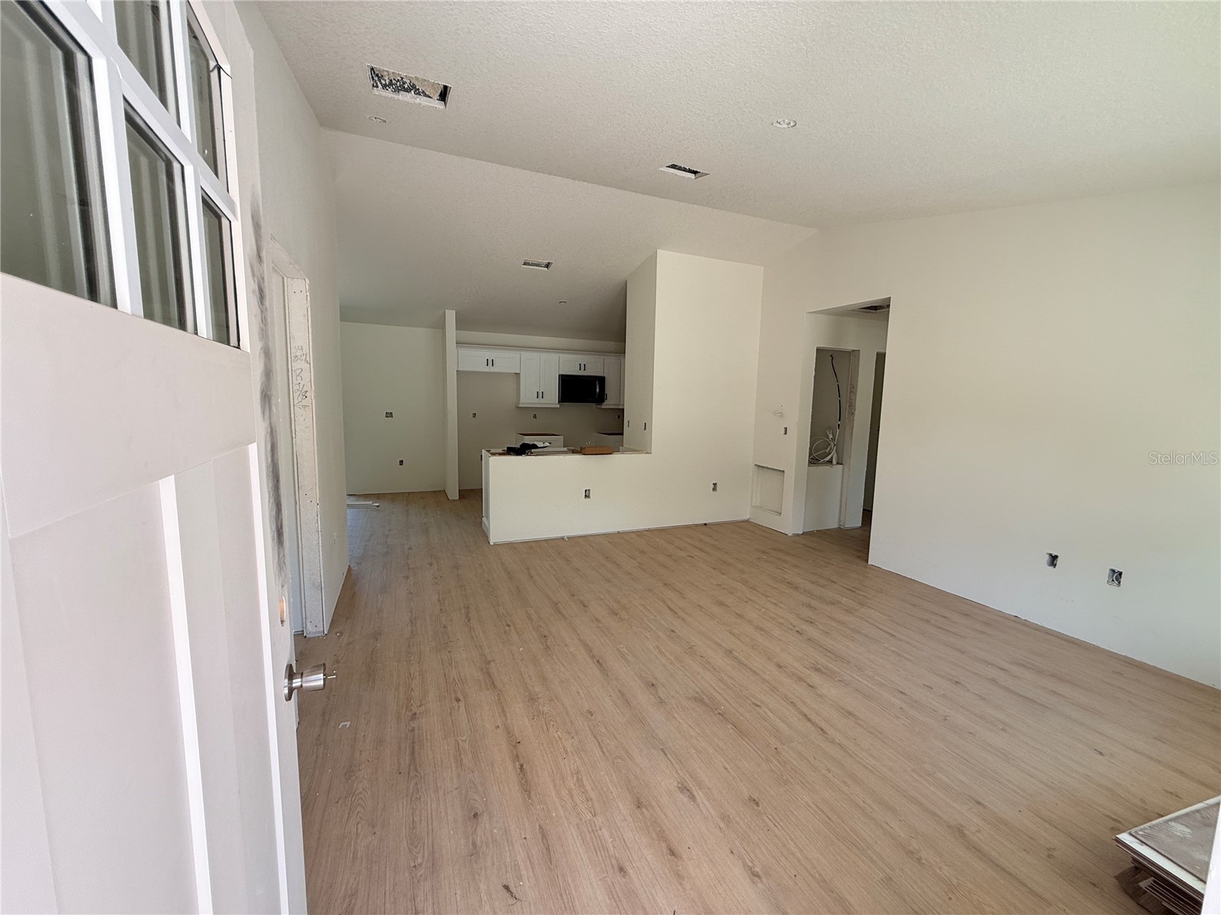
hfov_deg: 102.1
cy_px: 458
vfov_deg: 85.7
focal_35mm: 14
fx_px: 494
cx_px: 610
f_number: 2.2
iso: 50
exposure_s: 1/99
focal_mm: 2.22
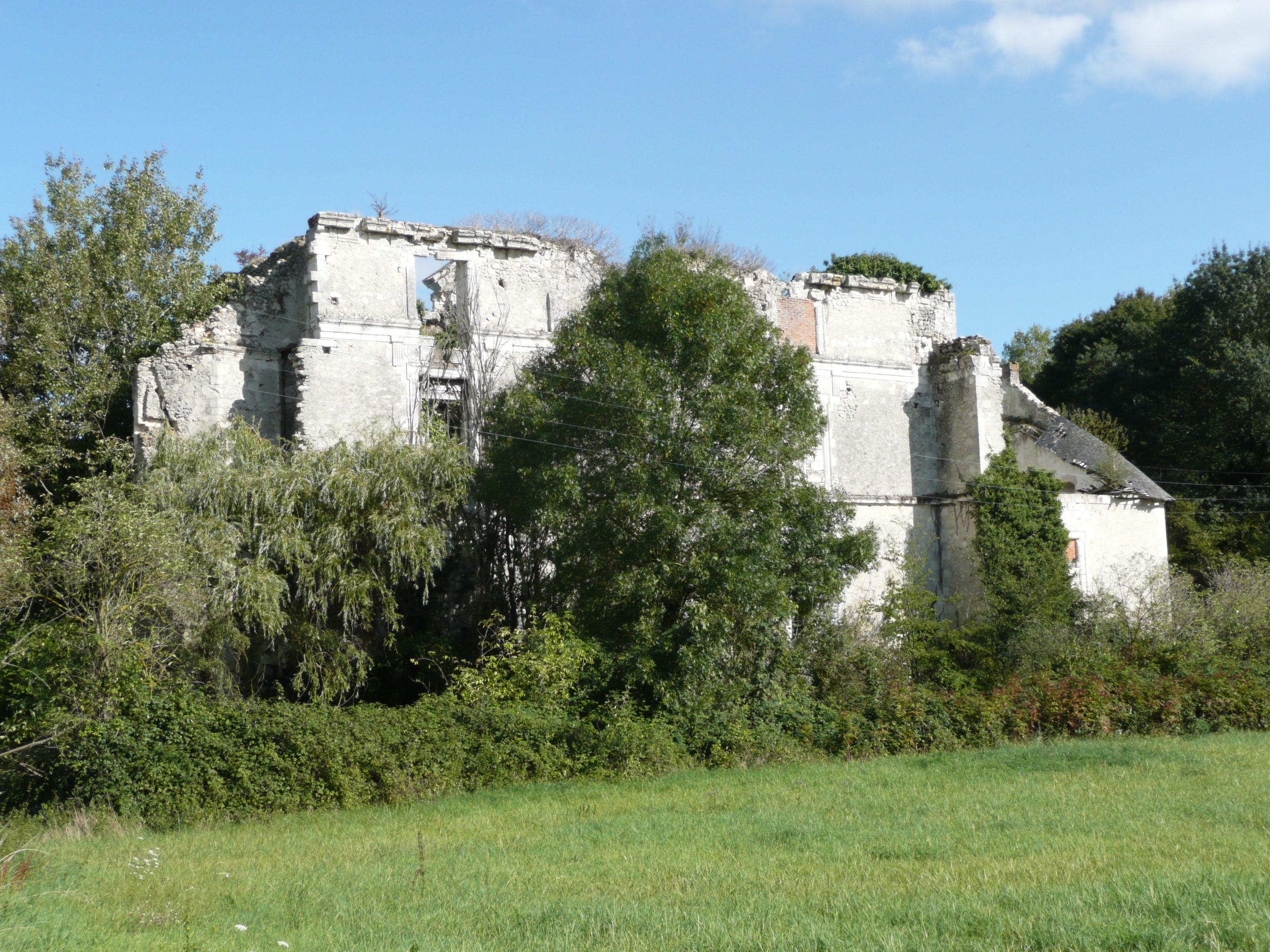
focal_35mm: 50
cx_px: 635
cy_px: 476
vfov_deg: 29.1
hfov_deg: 38.2
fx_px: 1834
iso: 100
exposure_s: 1/500
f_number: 4.2
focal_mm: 8.2
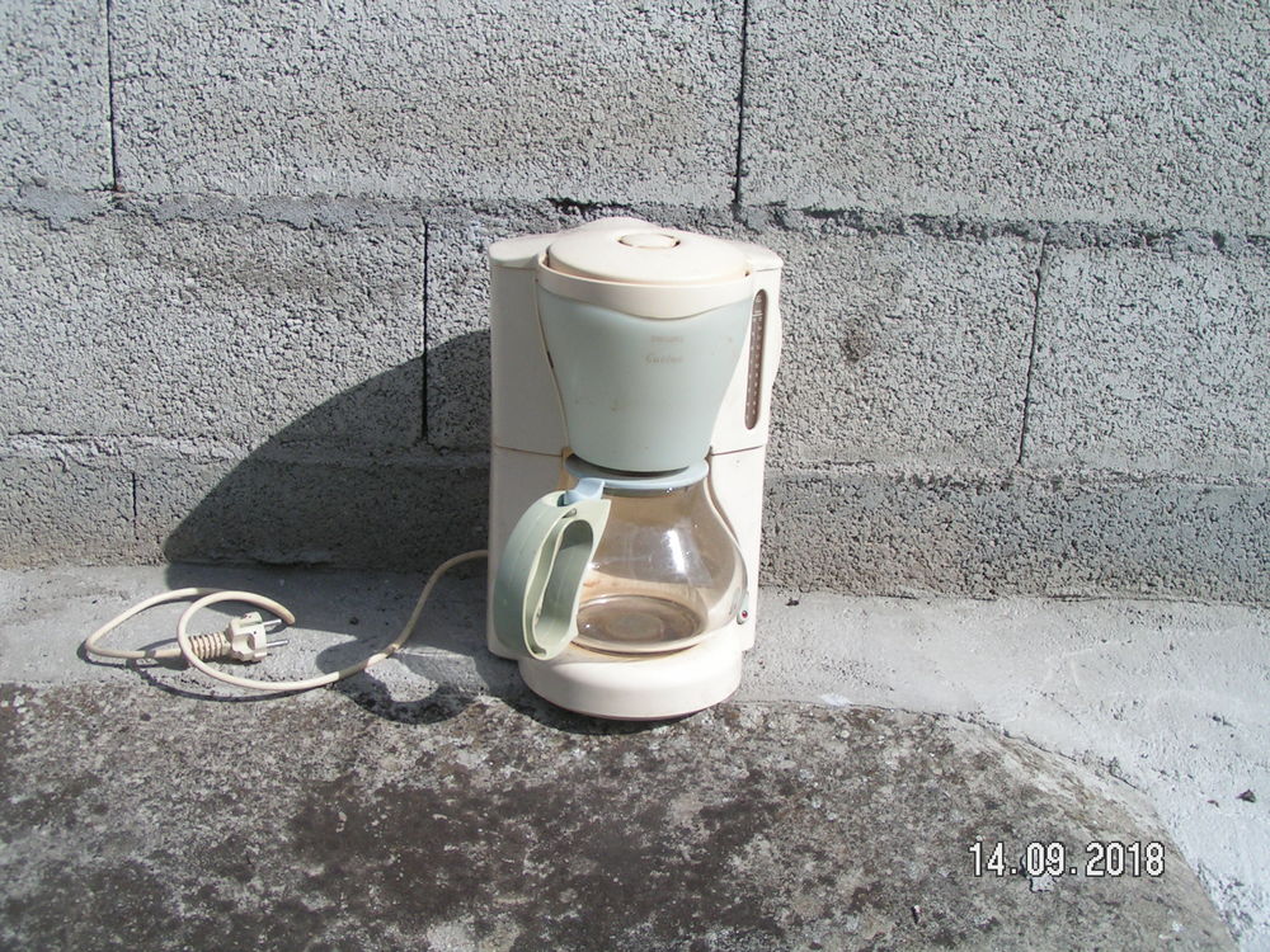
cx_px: 635
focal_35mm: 41
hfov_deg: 45.8
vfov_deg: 35.1
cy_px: 476
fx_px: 1504
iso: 50
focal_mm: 6.3
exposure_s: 1/640
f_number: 5.6
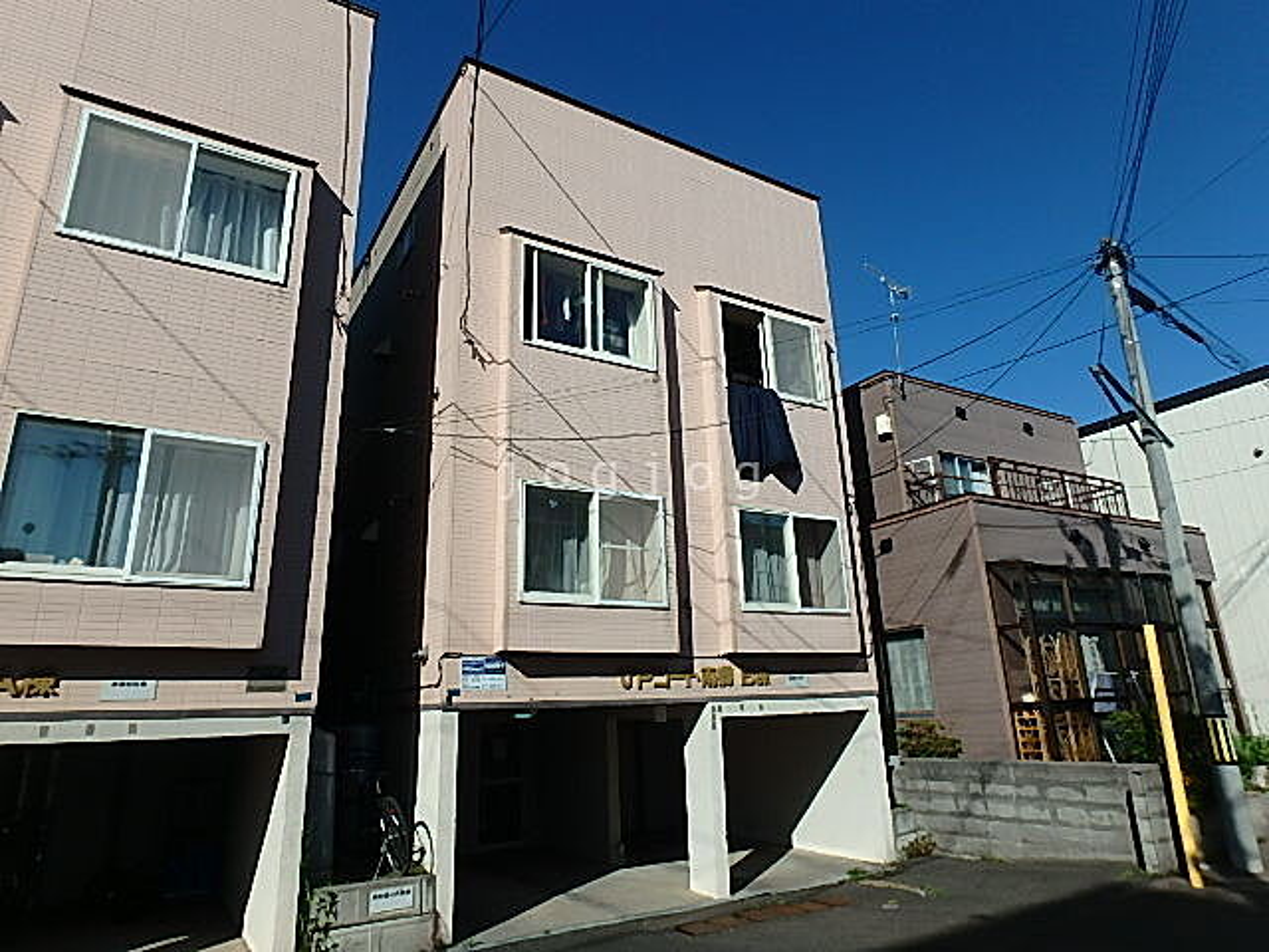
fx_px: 770
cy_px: 476
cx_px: 634
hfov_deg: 79.0
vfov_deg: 63.4
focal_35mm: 21
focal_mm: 3.7
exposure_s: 1/800
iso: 125
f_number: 6
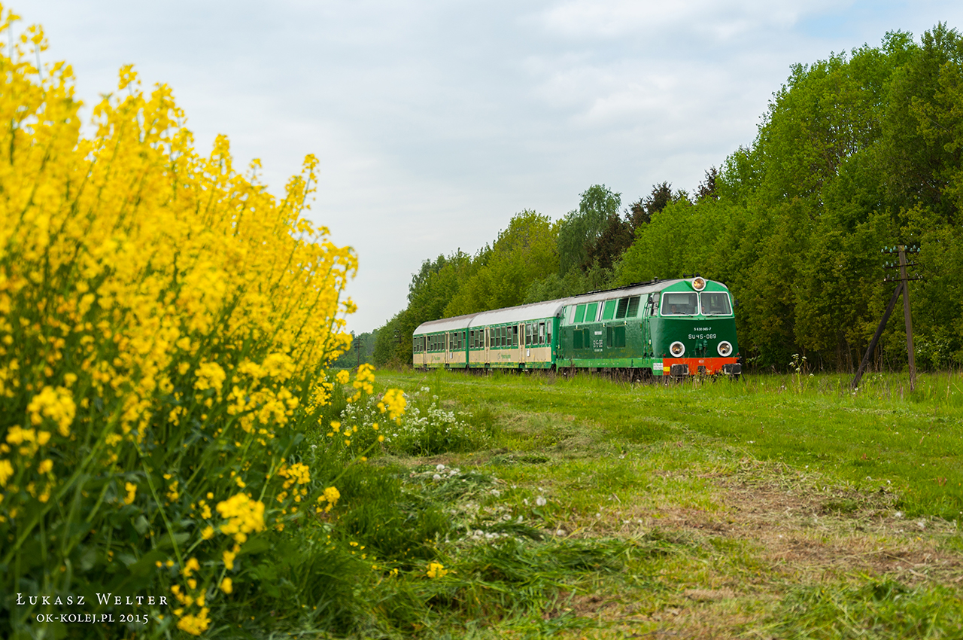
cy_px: 320
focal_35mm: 68
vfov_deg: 20.1
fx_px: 1803
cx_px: 482
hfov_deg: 29.9
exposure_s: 1/400
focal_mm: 45
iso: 200
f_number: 6.3
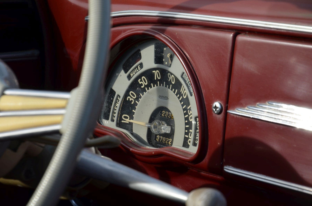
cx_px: 156
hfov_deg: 13.1
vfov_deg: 8.7
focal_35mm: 158
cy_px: 103
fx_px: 1362
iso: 180
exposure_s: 1/250
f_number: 8
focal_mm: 105
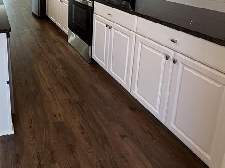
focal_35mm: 30
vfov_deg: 41.6
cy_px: 6
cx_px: 40
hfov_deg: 55.1
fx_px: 195
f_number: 2.2
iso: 80
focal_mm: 2.22
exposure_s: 1/120
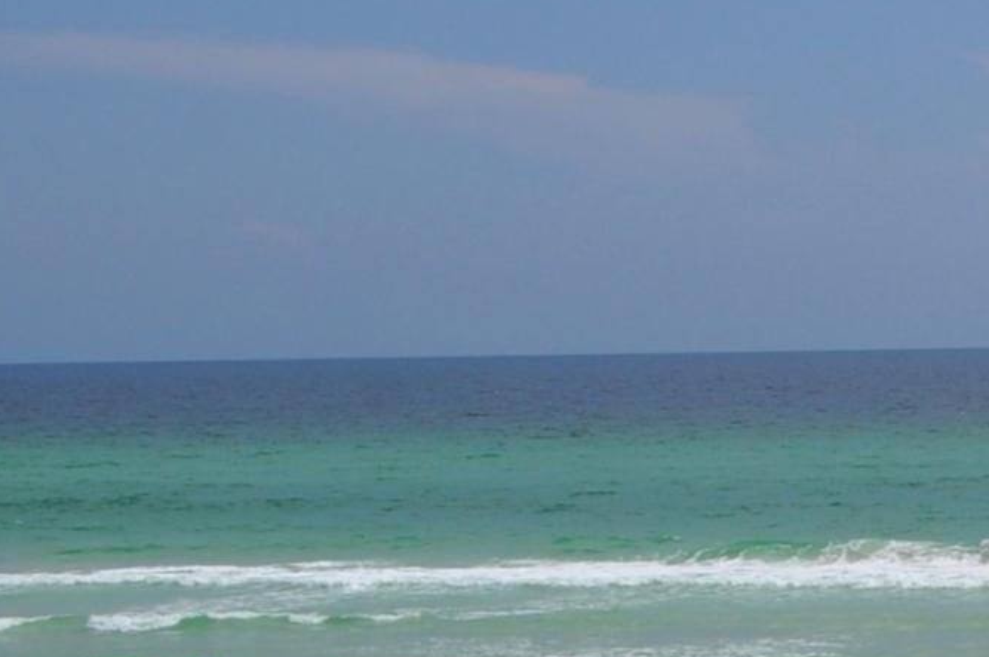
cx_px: 2171
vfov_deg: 10.1
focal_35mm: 135
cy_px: 205
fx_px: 3704
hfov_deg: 12.7
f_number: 13
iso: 200
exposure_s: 1/640
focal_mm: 20
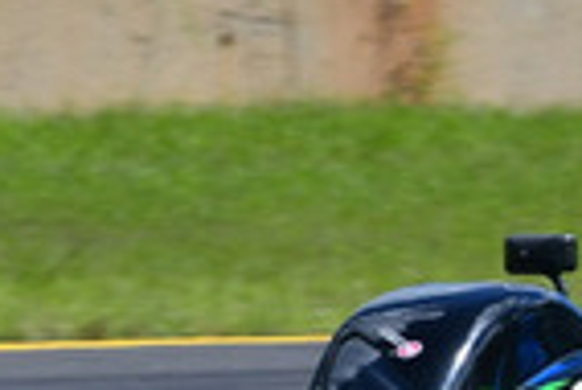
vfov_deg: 0.8
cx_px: 1123
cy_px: -12
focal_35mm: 1685
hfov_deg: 1.2
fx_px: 27268
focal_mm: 200
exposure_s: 1/640
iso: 400
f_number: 11
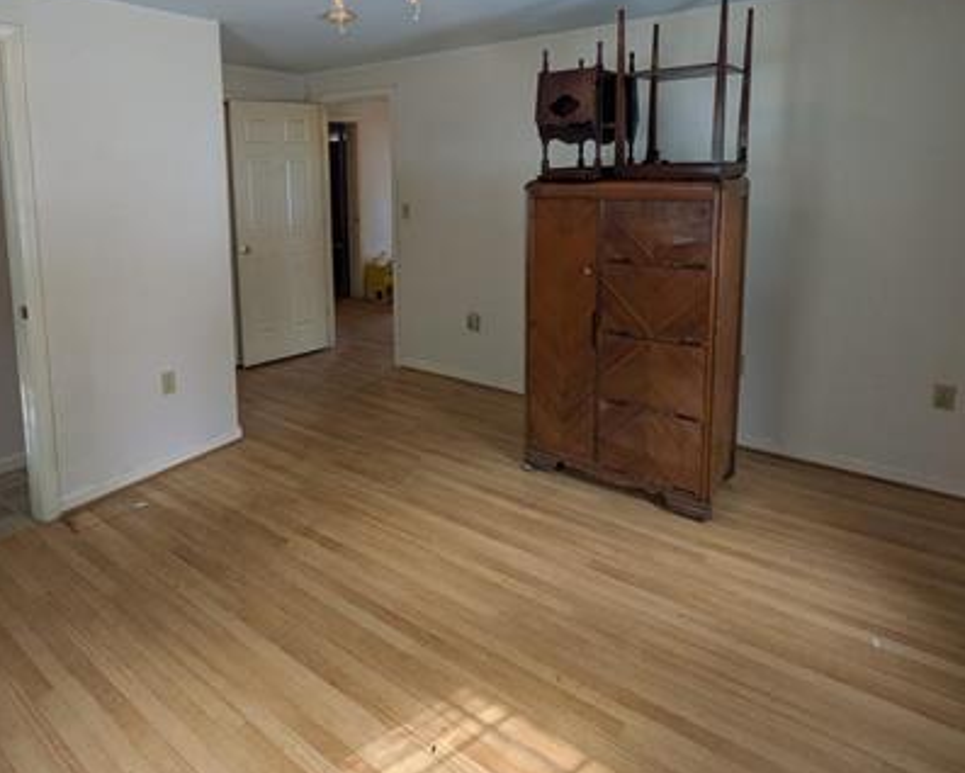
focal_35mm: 22
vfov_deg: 61.1
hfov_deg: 74.4
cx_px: 400
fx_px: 629
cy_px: 238
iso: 81
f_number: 2.2
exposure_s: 1/120
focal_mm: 1.83
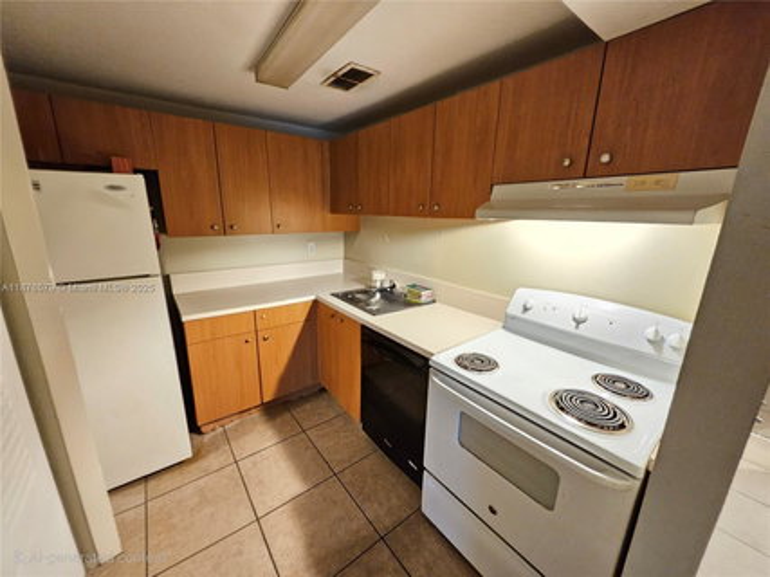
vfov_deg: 89.9
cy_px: 288
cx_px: 385
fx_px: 289
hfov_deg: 106.2
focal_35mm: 13
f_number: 2.2
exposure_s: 1/30
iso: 500
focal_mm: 1.74
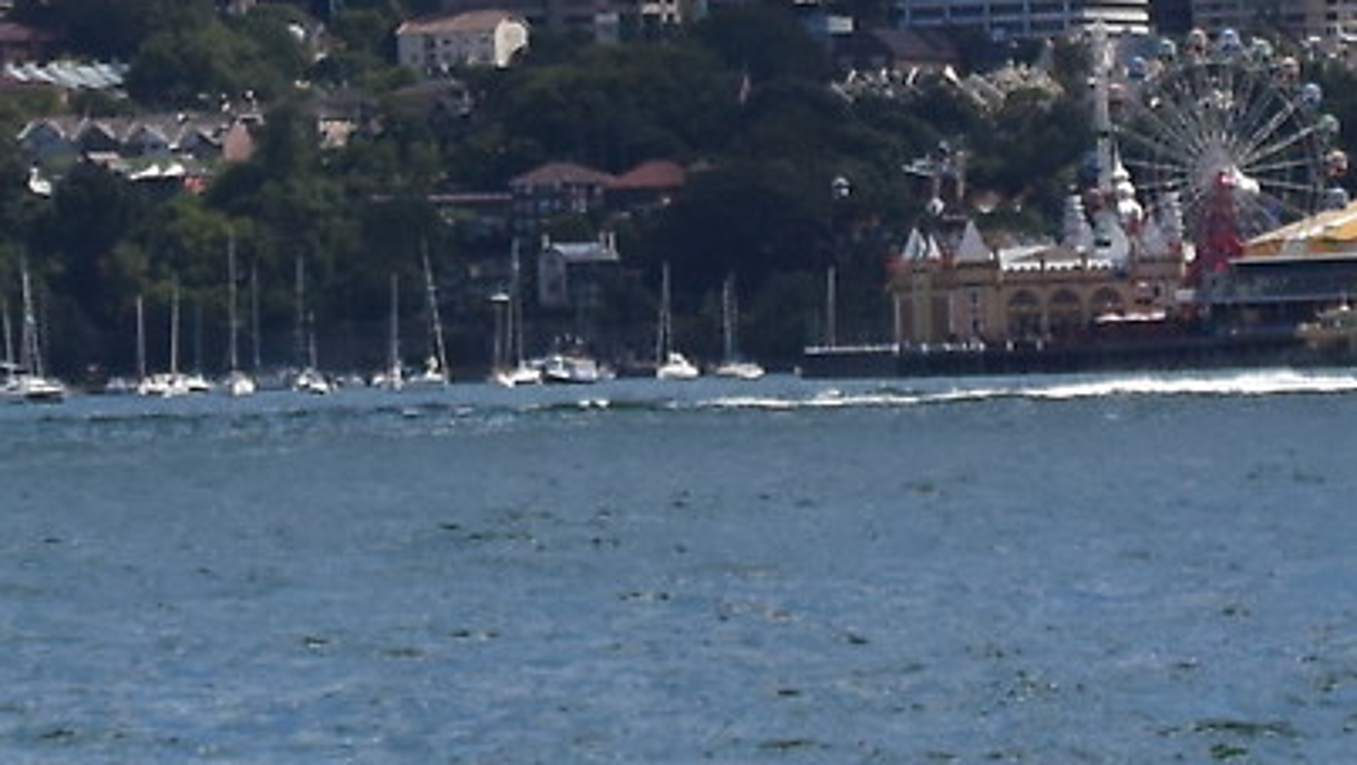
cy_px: -206
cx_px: 266
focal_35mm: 293
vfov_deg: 4.1
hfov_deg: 7.4
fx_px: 10546
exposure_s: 1/1000
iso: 160
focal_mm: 17.6
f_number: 5
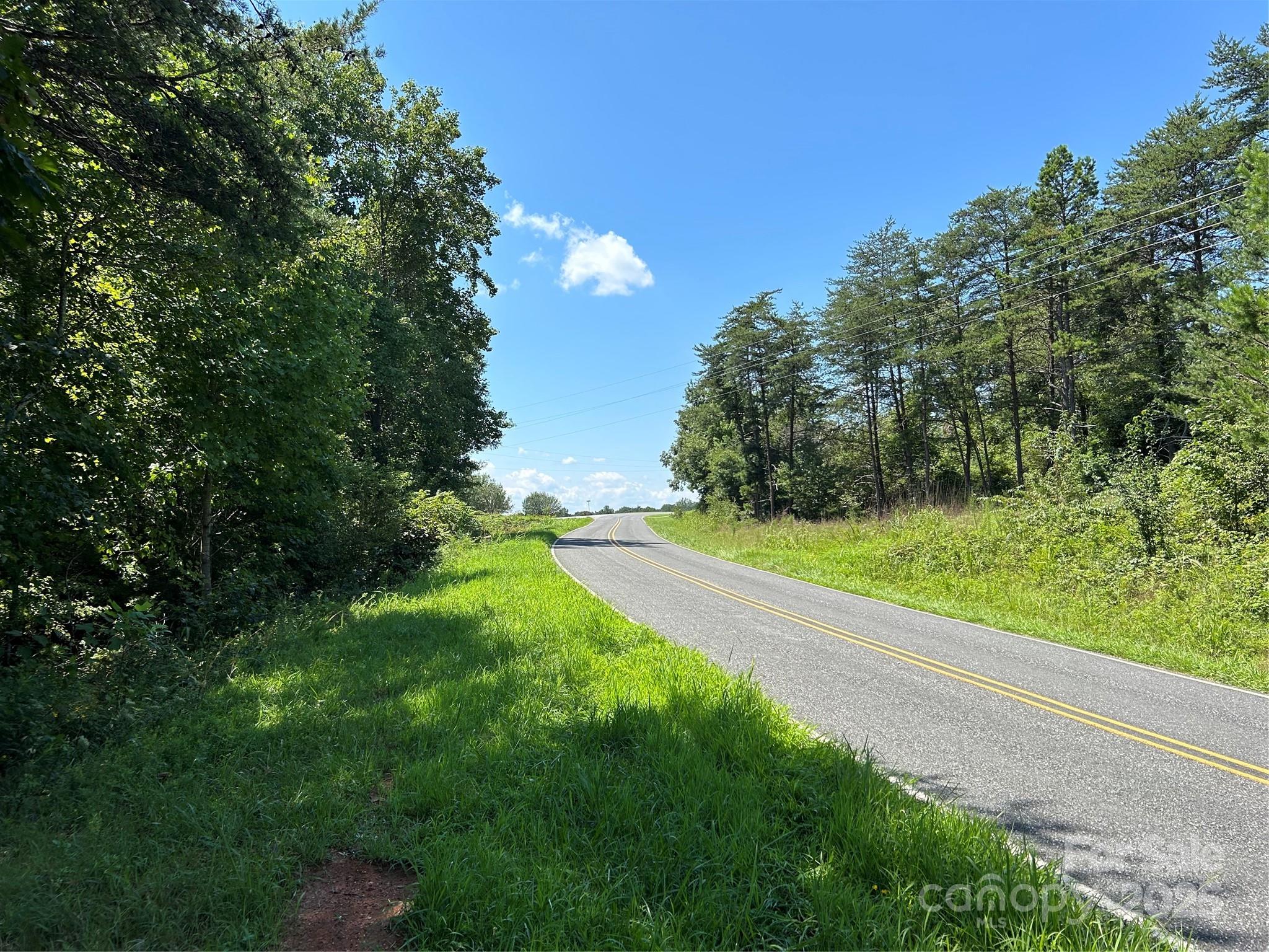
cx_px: 634
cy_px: 476
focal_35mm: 26
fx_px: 953
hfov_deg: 67.3
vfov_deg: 53.1
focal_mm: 5.7
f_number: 1.5
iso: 50
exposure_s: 1/2571
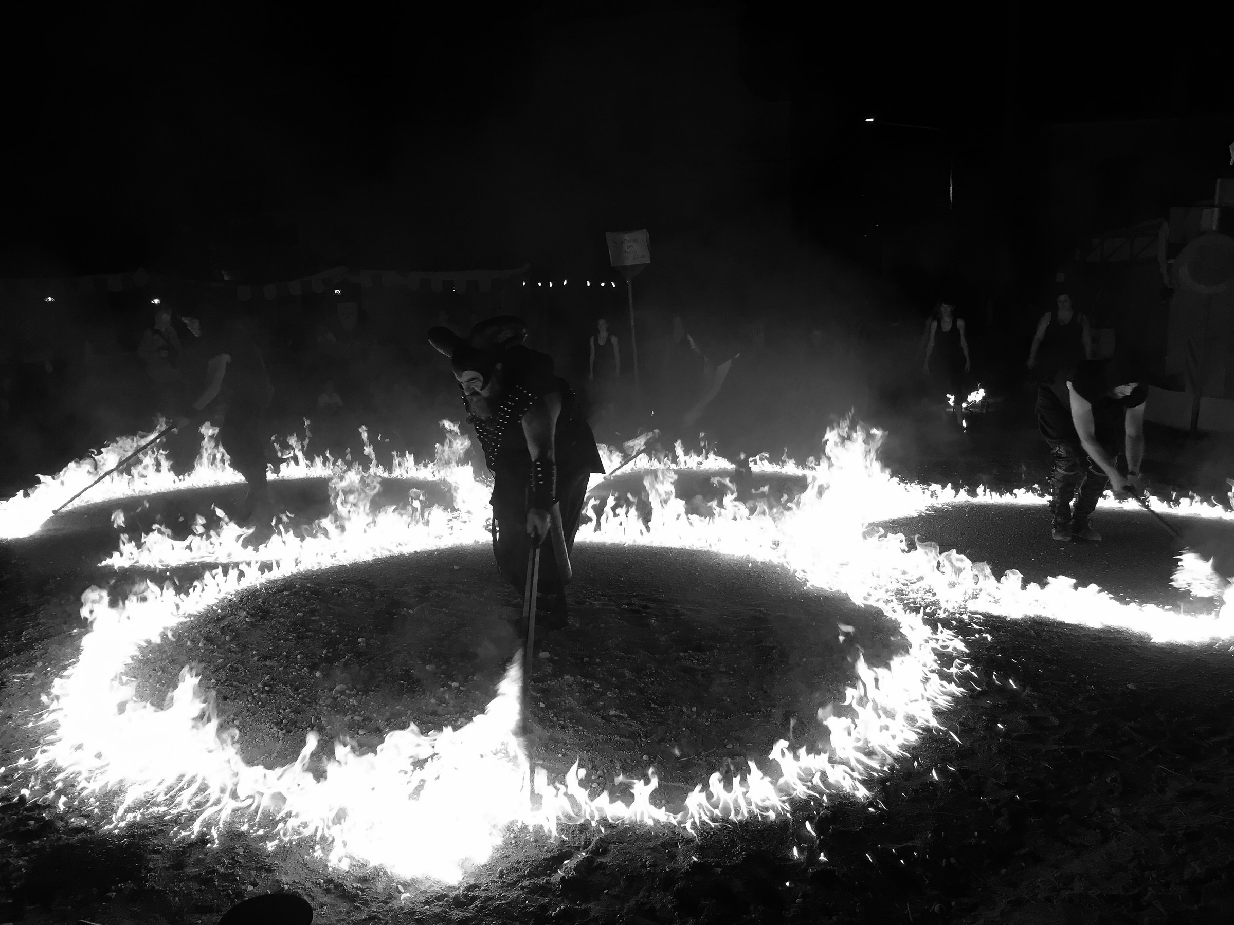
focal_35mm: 29
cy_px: 462
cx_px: 617
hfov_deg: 61.7
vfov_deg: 48.2
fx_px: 1034
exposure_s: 1/40
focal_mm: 4.15
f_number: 2.2
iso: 25
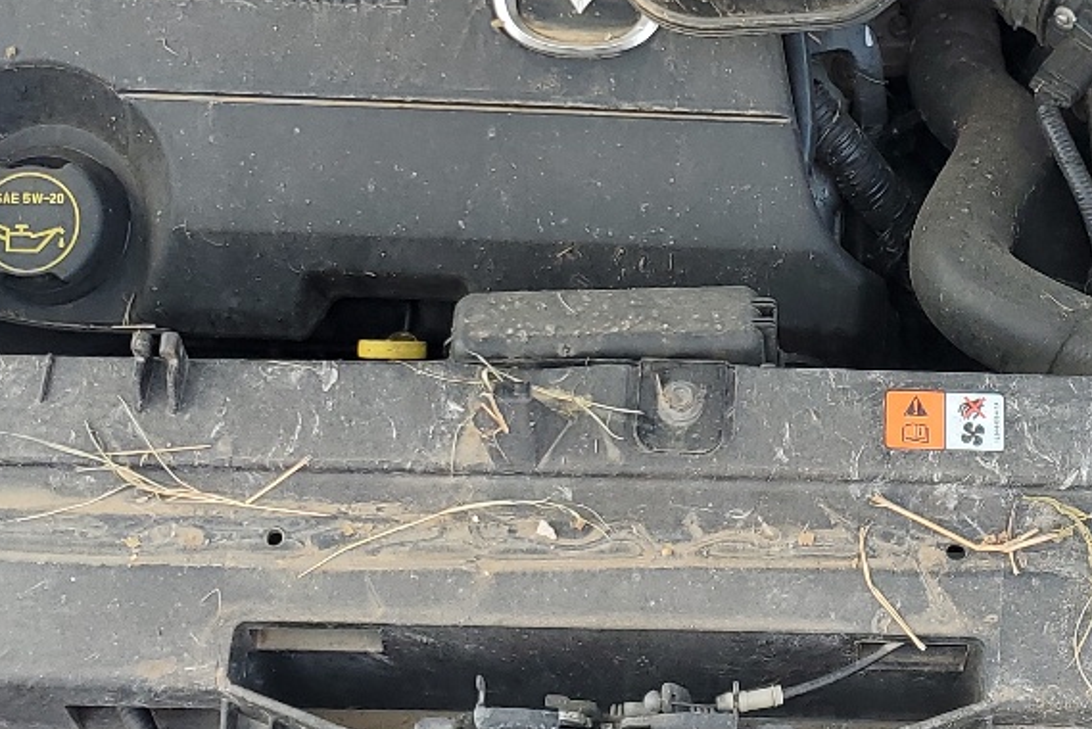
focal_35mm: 76
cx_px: 798
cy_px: 109
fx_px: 2306
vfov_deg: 17.8
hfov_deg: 26.3
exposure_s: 1/667
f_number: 1.5
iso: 50
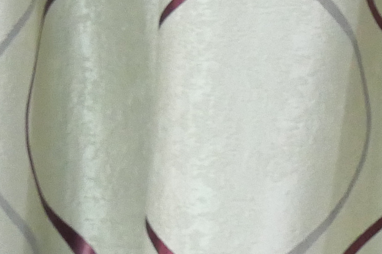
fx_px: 4933
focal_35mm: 465
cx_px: -161
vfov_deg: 2.9
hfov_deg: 4.4
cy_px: 661
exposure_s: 1/10
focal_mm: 38
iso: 1600
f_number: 5.6
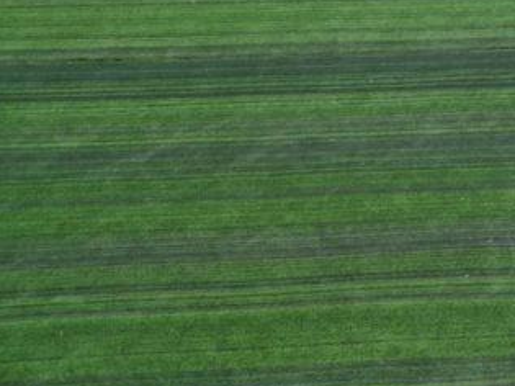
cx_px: 835
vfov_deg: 17.7
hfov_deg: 20.3
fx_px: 1160
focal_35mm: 78
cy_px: -114
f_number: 1.7
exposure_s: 1/2000
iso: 150
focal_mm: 6.72
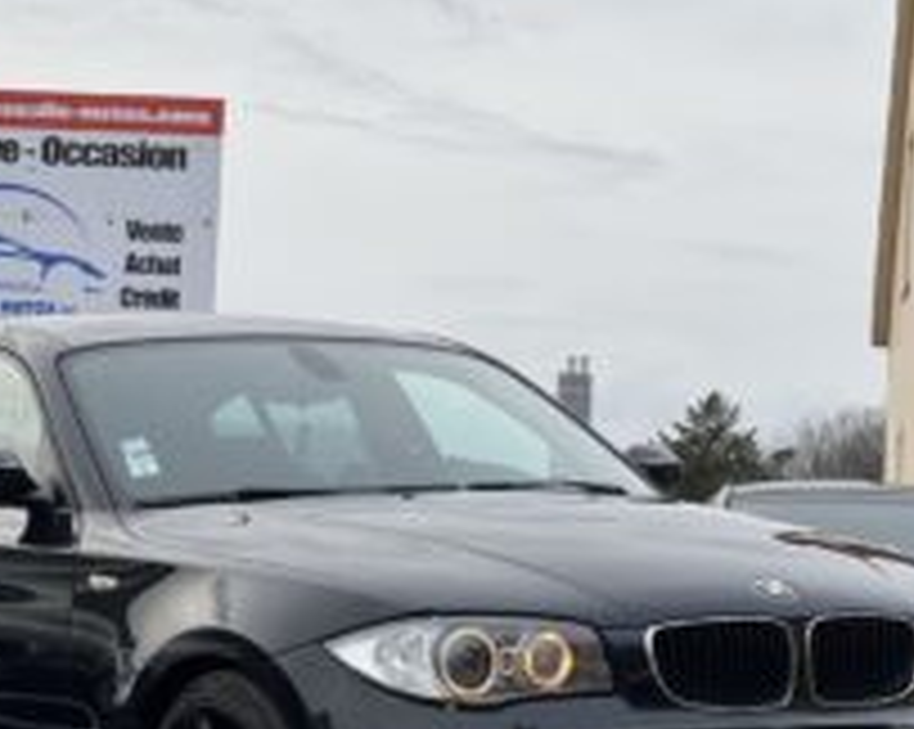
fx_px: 3756
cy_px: 367
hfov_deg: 13.9
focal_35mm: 139
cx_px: 340
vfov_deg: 11.1
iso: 32
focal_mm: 9
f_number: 2.8
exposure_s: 1/121
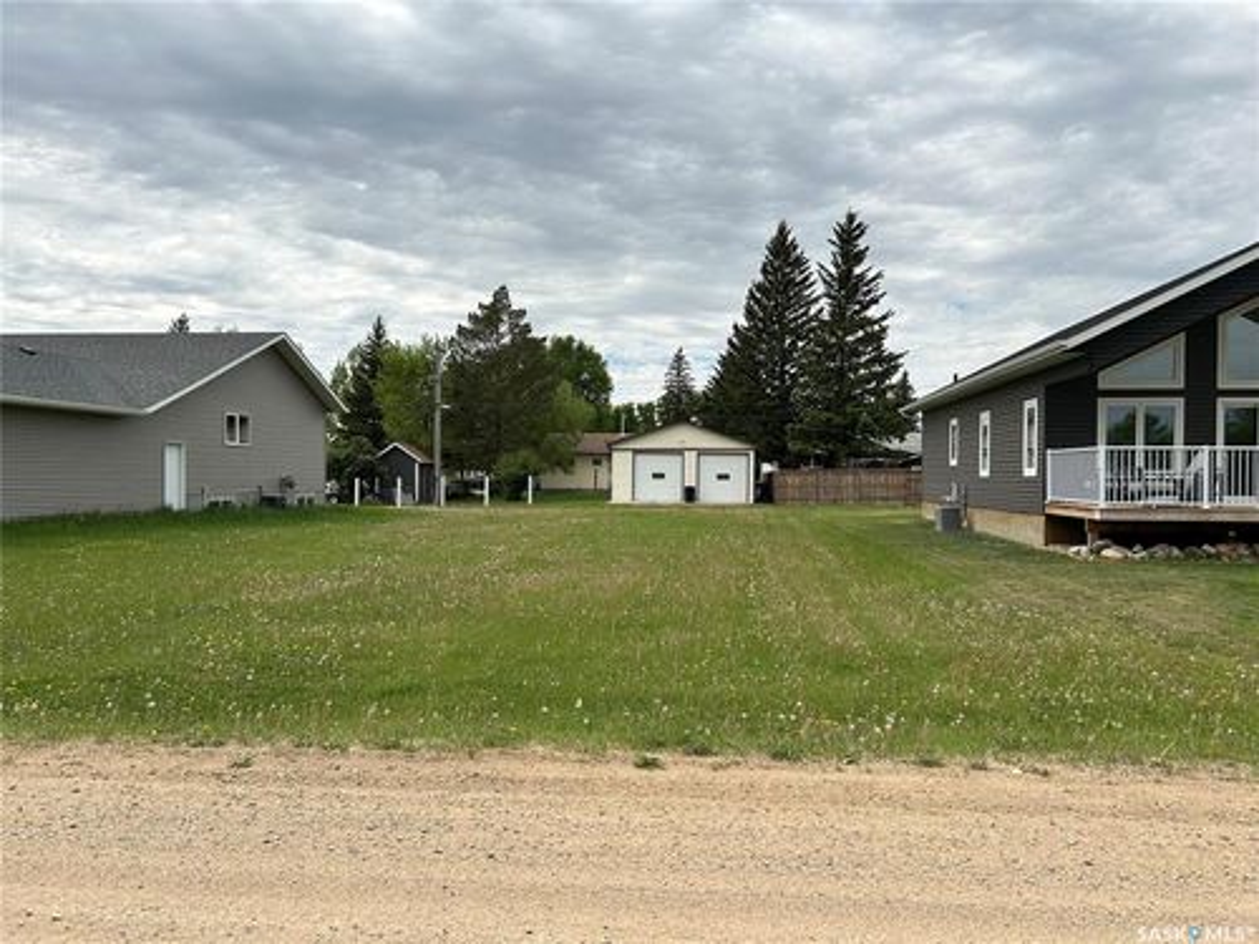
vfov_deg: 53.1
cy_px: 472
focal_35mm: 26
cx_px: 630
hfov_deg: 67.3
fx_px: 946
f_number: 1.5
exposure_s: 1/5076
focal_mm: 5.7
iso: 50
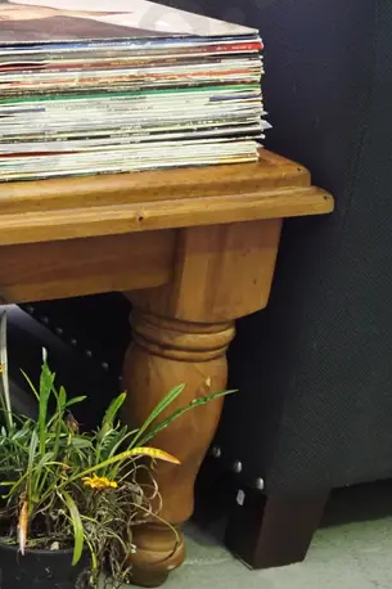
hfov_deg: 13.9
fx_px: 1520
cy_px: 298
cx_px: -181
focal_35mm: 93
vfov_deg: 21.9
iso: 3200
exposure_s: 1/60
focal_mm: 20
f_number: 5.6
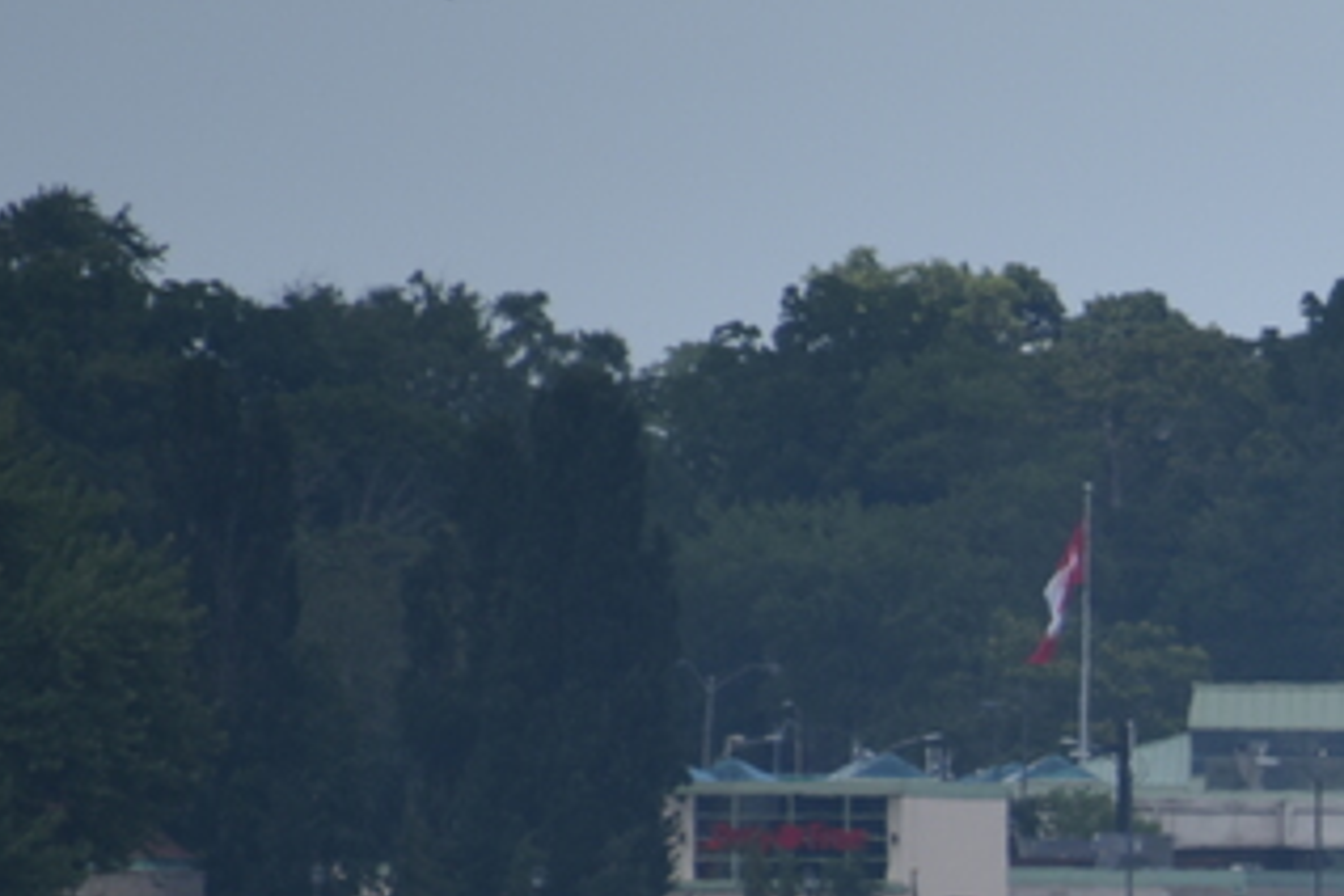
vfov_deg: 1.1
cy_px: 1006
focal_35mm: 1209
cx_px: 2147
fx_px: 45132
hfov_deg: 1.7
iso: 125
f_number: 5.6
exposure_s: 1/640
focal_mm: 300
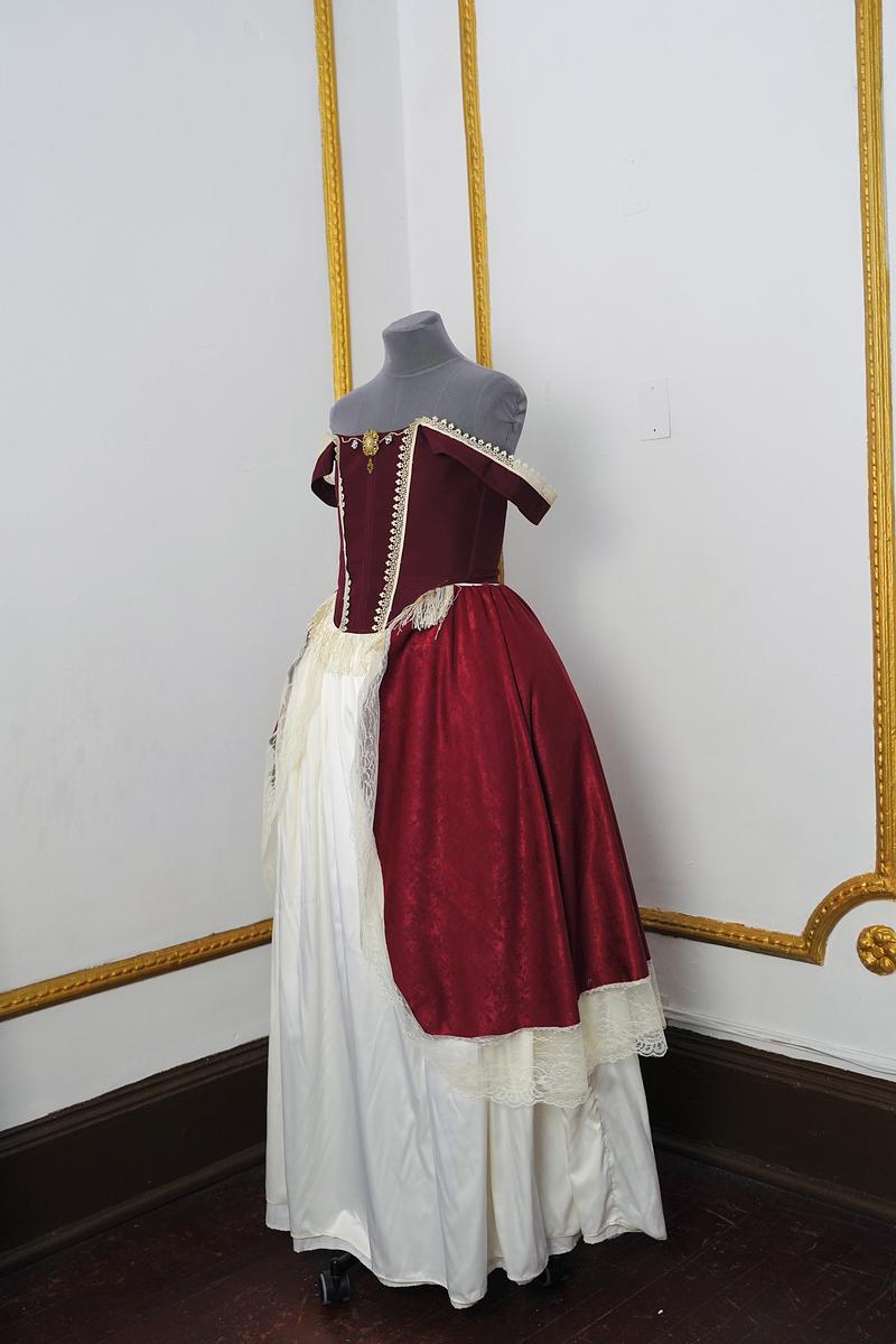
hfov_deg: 35.9
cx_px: 448
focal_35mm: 37
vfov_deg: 51.9
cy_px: 672
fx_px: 1381
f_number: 5
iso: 1600
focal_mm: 37
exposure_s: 1/160
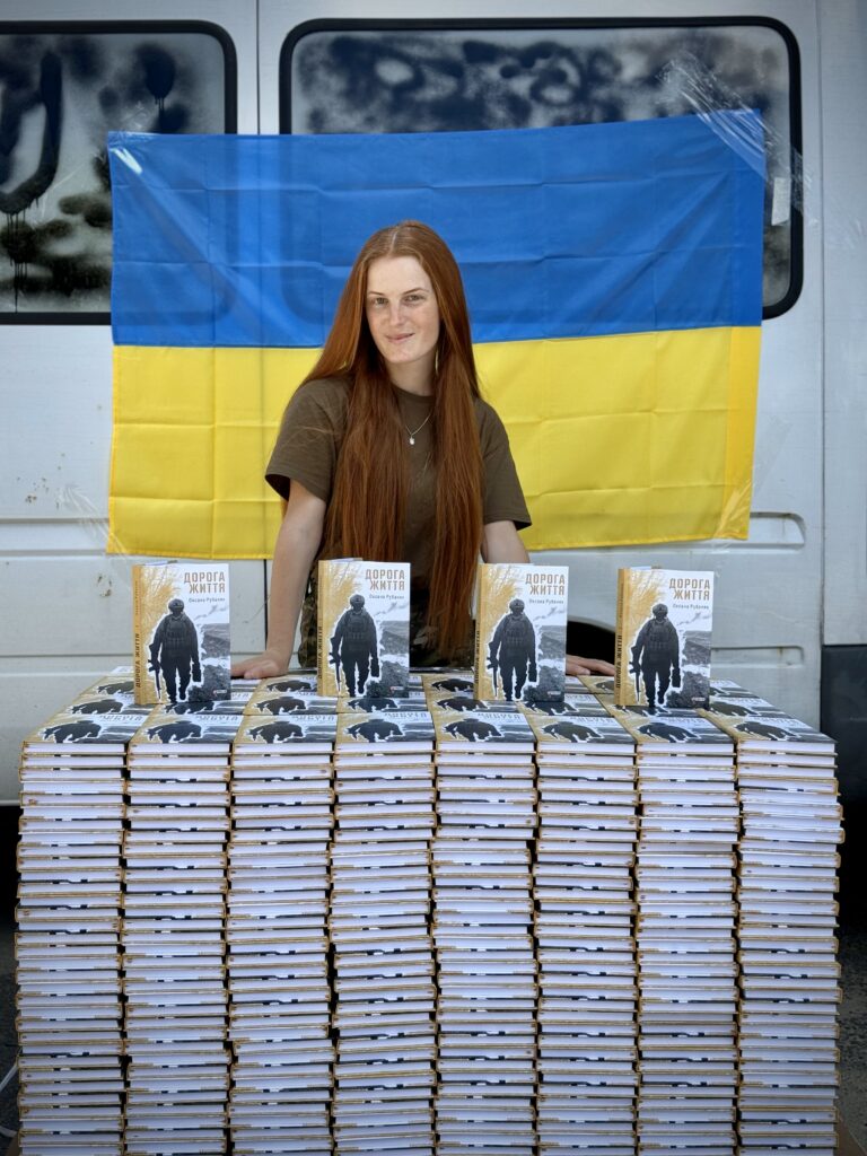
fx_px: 1603
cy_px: 578
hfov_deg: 30.3
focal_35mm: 48
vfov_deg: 39.7
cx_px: 434
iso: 64
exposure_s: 1/1238
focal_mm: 6.86
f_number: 1.78
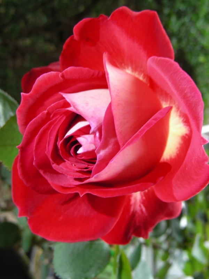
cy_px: 140
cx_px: 104
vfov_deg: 49.0
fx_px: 306
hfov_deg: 37.7
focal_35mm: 38
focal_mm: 6.3
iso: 66
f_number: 3.5
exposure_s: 1/30.5
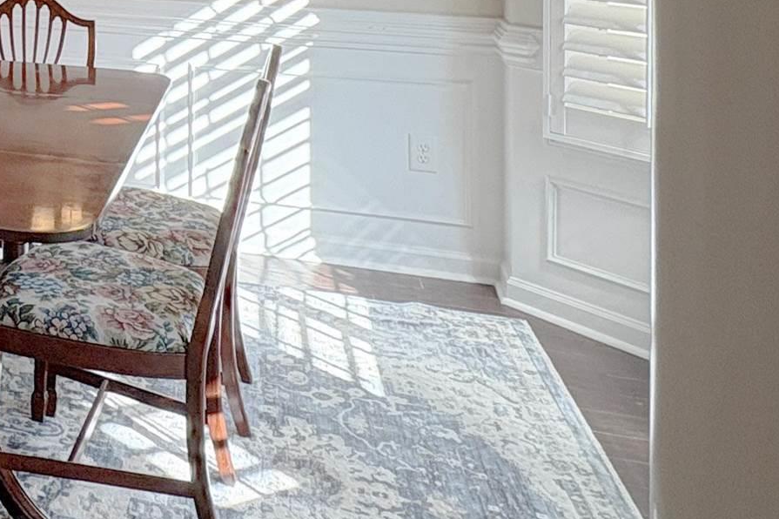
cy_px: -104
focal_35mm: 50
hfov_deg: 32.5
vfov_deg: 24.4
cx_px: -160
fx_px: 1081
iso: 125
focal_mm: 2.22
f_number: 2.2
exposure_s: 1/127
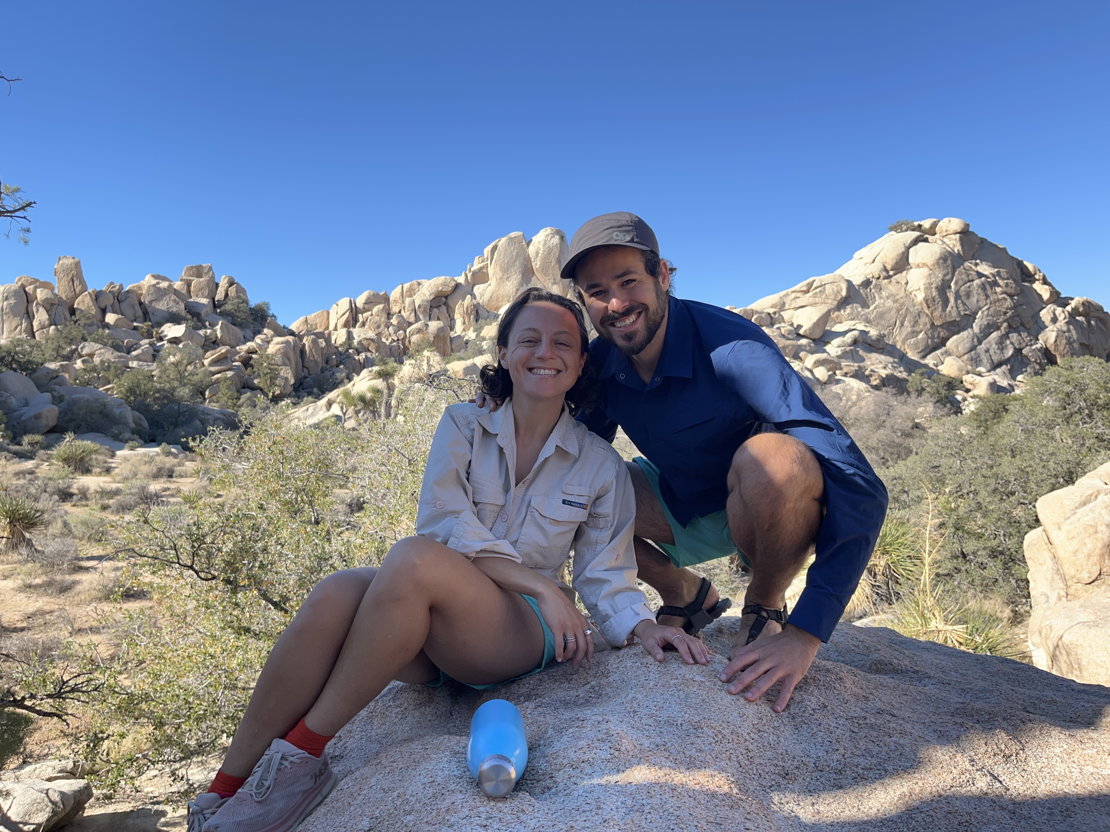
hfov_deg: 67.3
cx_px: 555
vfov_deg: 53.1
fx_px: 834
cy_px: 416
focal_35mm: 26
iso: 50
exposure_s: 1/1129
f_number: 1.6
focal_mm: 5.1
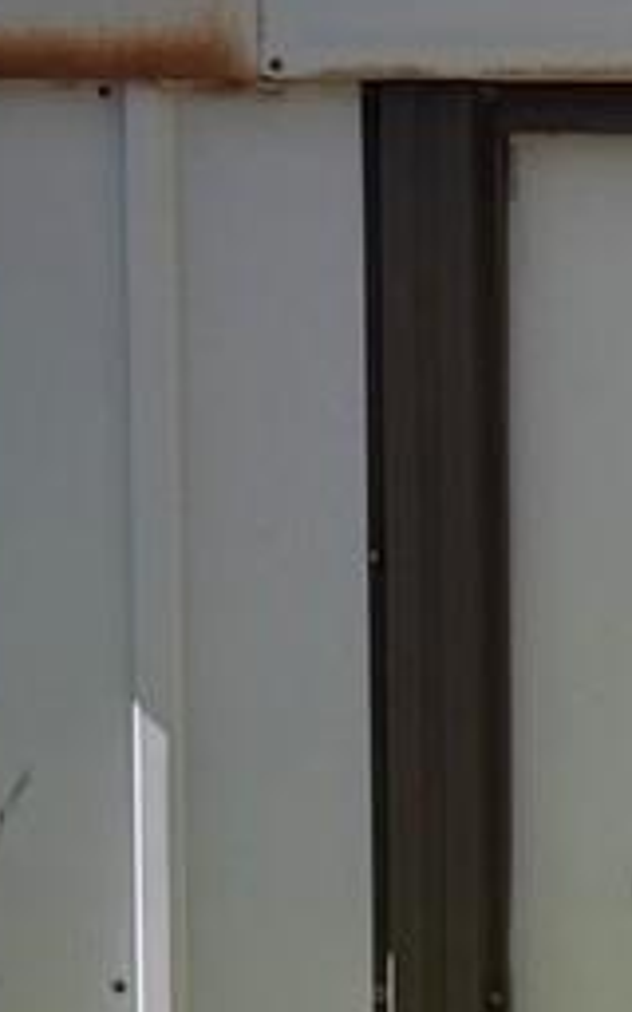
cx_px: 1647
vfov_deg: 13.1
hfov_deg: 7.6
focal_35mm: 159
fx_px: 4382
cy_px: 676
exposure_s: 1/612
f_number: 1.78
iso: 80
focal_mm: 6.76
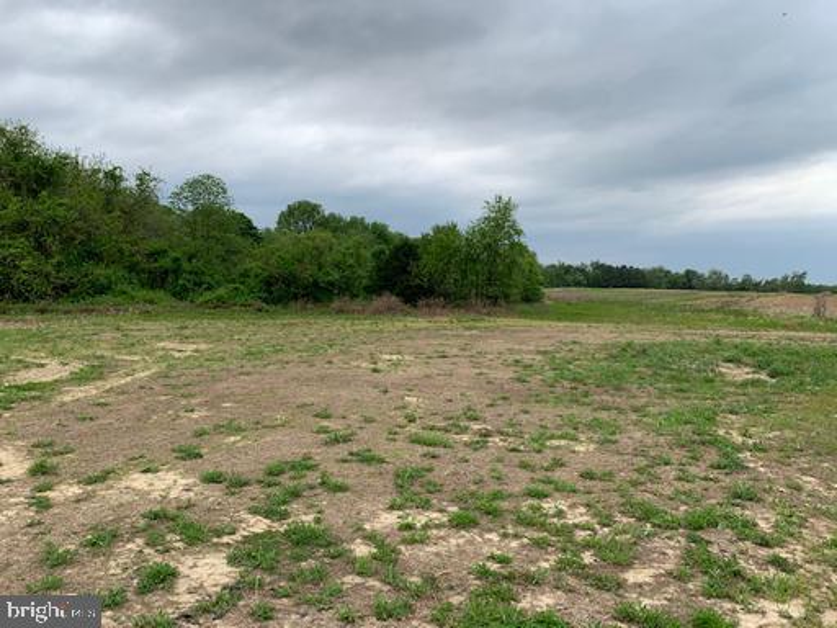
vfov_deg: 53.1
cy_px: 314
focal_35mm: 26
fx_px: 629
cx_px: 418
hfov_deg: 67.3
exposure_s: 1/523
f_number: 1.8
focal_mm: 4.25
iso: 25
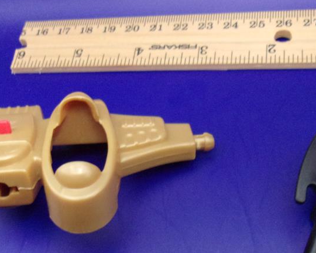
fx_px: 468
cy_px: 197
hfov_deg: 37.3
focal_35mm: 50
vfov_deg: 29.6
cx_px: 156
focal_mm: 4.9
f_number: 3
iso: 512
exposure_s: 1/17
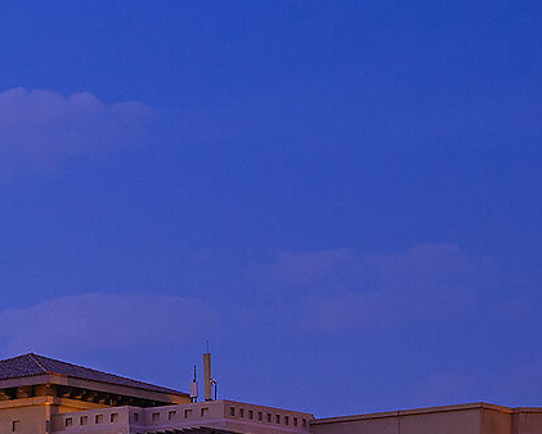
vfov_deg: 10.4
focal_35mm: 142
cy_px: 722
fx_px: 2273
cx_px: -532
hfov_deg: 12.1
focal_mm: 26.5
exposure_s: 1
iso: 100
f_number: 7.1
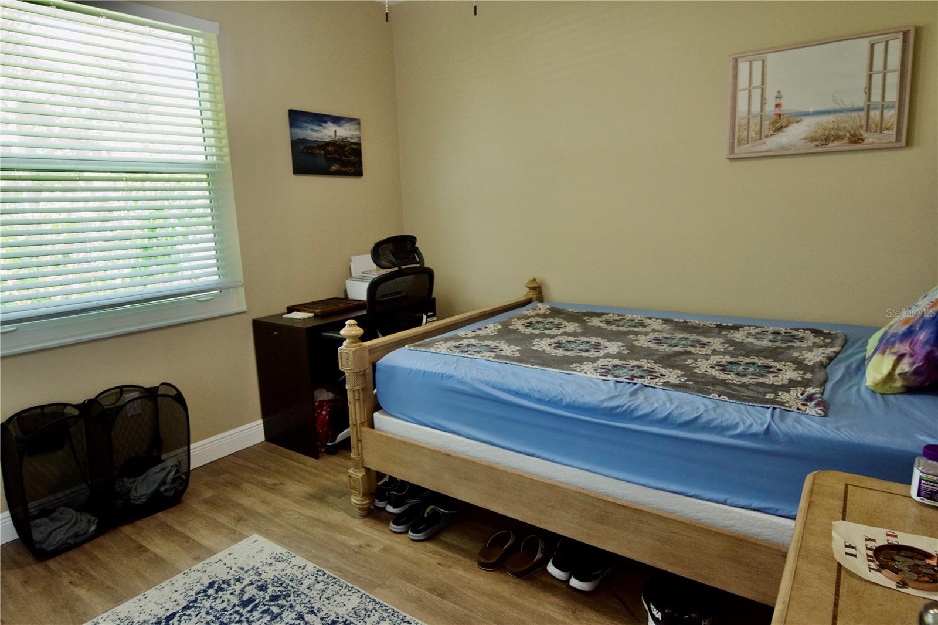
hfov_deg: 81.2
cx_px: 469
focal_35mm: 21
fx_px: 547
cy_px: 312
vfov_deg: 59.5
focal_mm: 14
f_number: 4
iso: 1000
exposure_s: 1/60
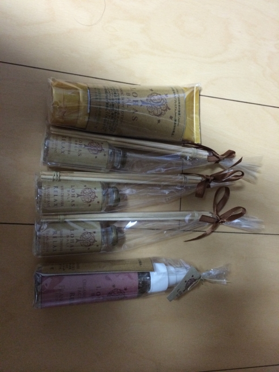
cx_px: 140
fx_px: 322
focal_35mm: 30
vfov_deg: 60.0
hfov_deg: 46.8
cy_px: 186
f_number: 2.2
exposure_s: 1/20
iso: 320
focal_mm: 4.12
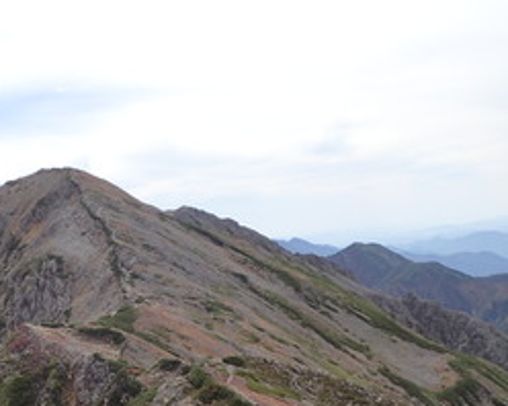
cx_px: 123
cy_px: 300
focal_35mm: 63
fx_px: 946
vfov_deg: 24.0
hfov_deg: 29.5
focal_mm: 5.87
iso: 100
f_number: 9
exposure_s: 1/125
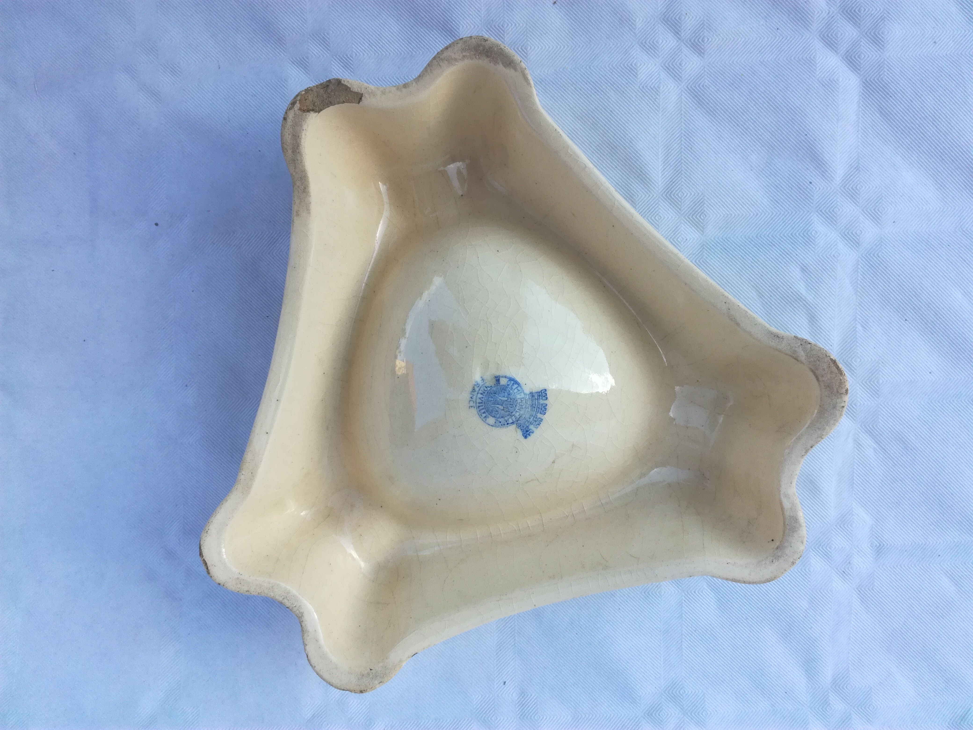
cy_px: 365
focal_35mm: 27
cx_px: 486
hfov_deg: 65.3
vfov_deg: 51.4
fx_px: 759
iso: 50
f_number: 2
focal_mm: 3.79
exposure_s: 1/210
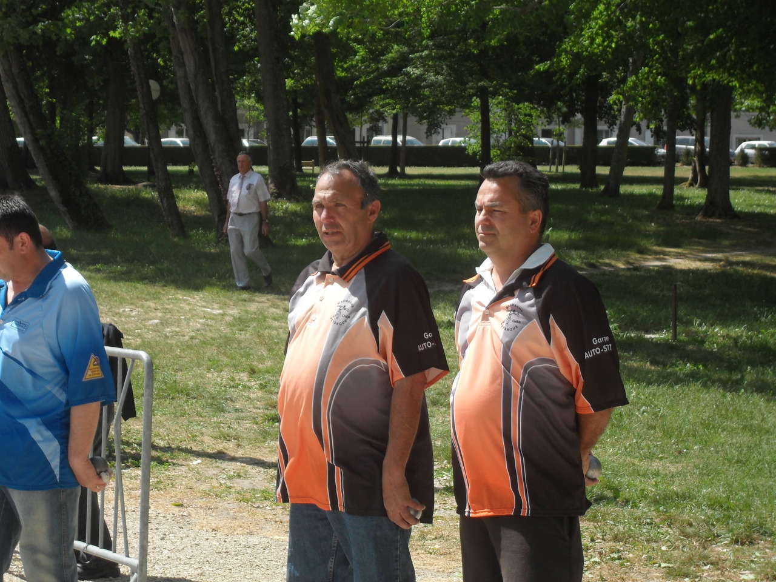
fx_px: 2354
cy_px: 291
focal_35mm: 105
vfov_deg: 14.1
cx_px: 388
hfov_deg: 18.7
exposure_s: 1/250
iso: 100
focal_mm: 18.6
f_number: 5.2
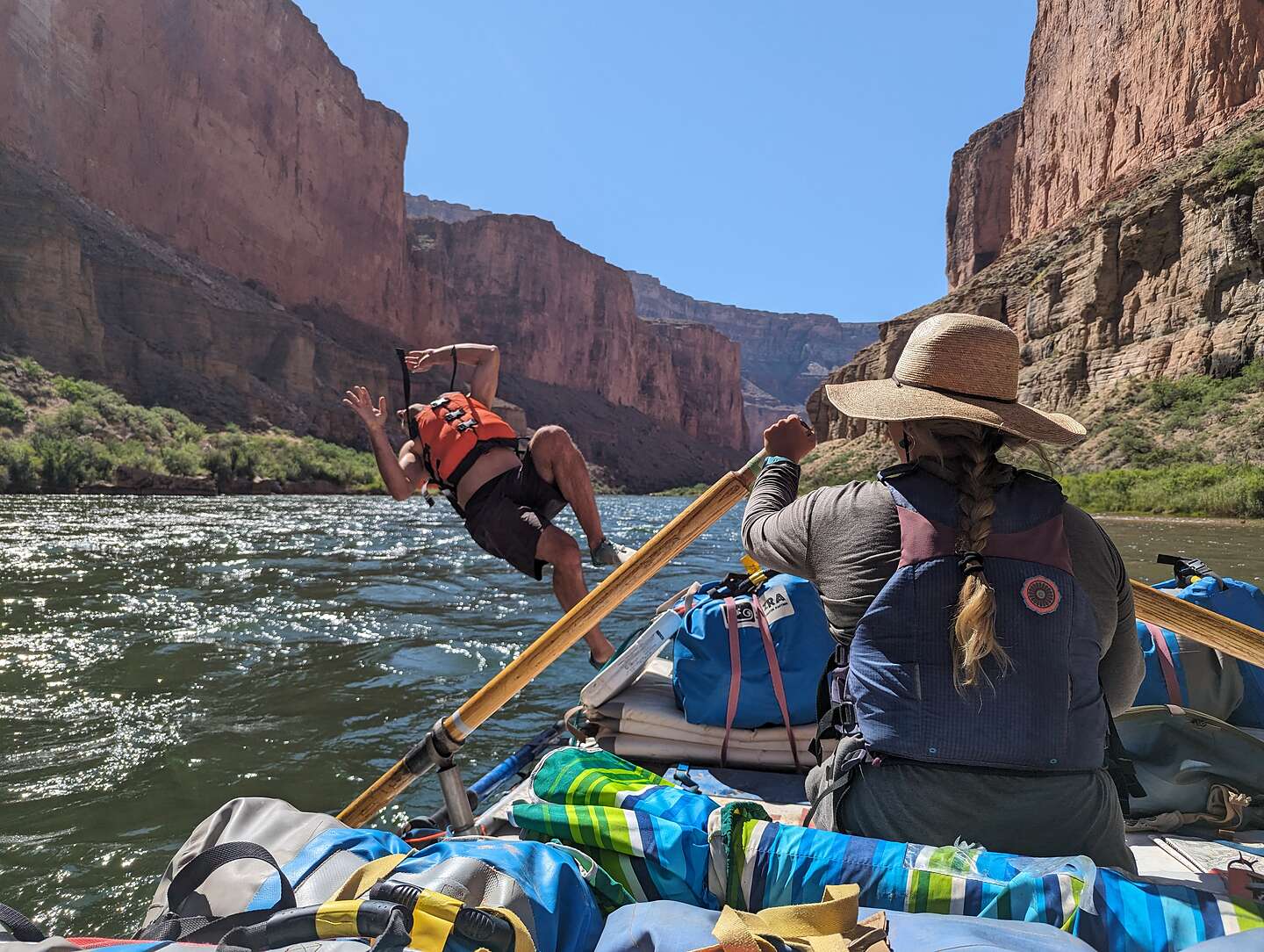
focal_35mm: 24
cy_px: 476
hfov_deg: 71.5
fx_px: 878
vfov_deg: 56.9
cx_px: 632
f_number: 1.85
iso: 40
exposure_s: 1/2358
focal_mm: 6.81
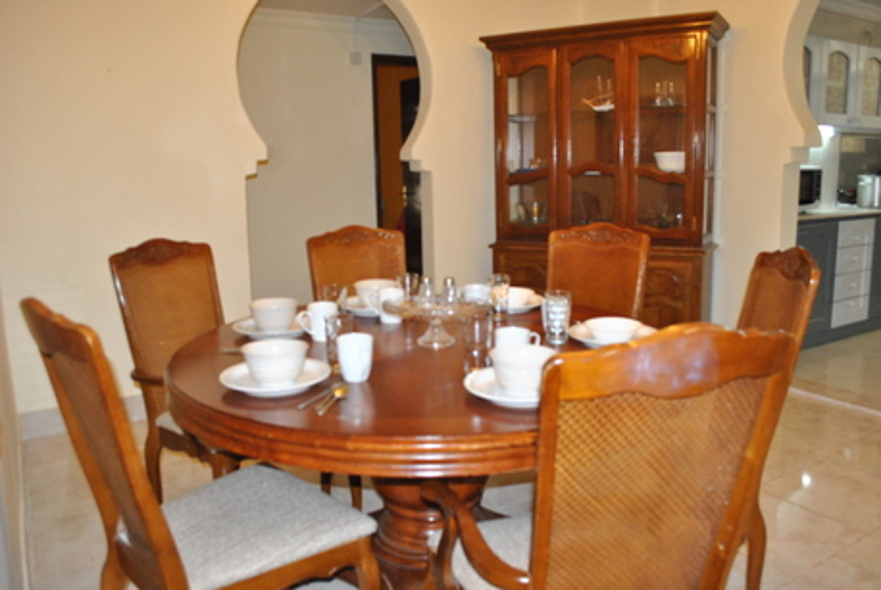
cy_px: 295
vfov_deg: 48.1
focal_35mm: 27
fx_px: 662
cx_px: 440
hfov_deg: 67.3
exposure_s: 1/60
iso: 800
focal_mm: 18
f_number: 5
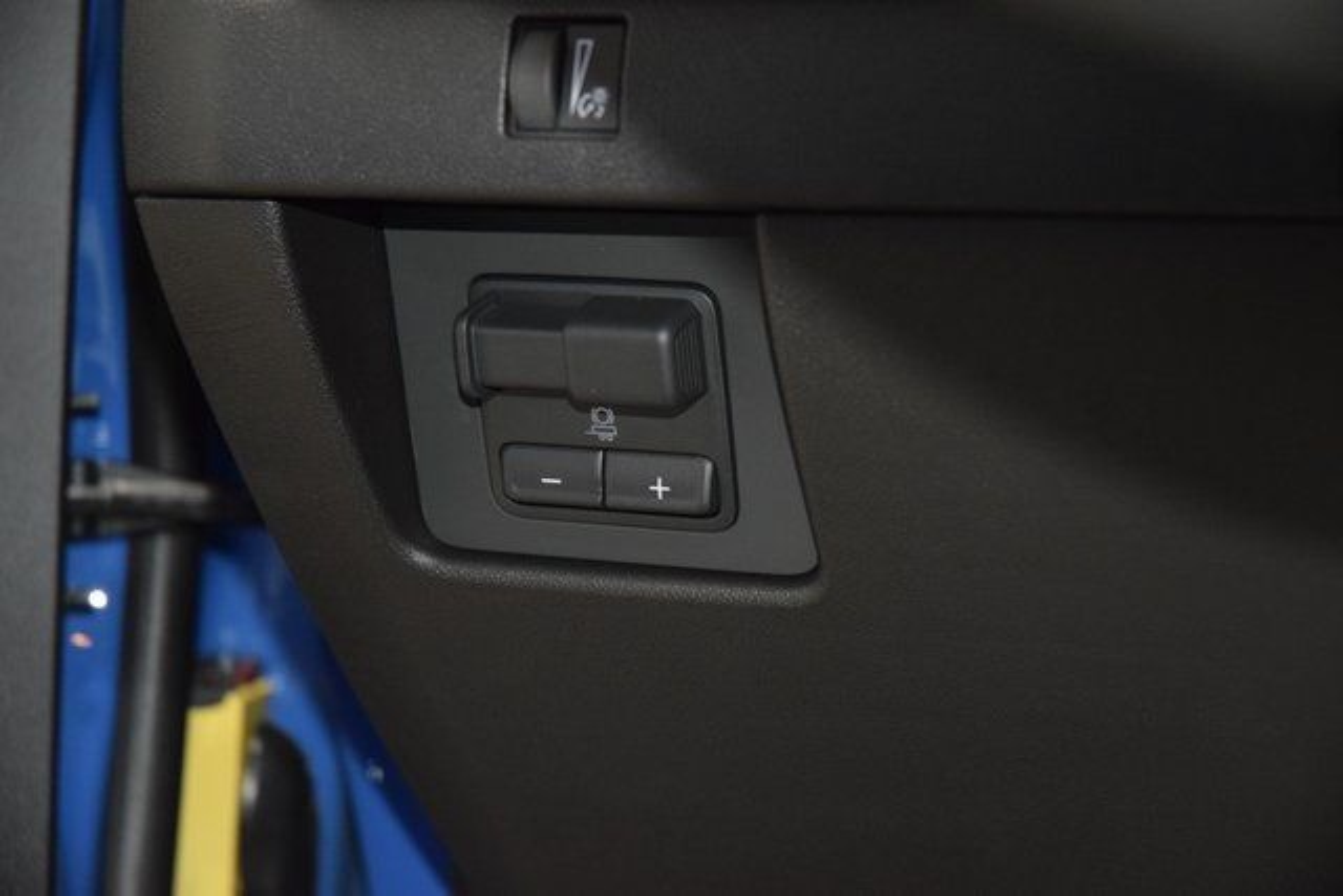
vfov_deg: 13.0
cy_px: 448
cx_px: 672
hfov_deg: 19.5
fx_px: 3918
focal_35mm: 105
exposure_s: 1/40
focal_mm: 70
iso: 2800
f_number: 4.5
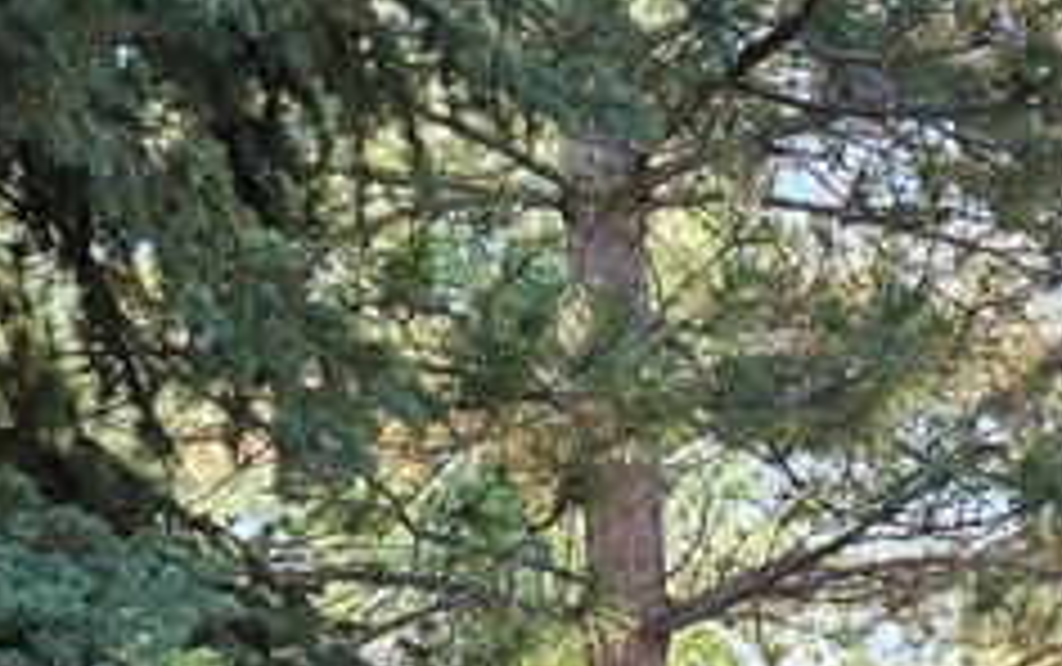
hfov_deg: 30.5
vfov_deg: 17.3
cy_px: 1073
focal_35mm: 66
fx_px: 1912
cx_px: 810
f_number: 1.8
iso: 32
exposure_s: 1/120
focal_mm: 5.4
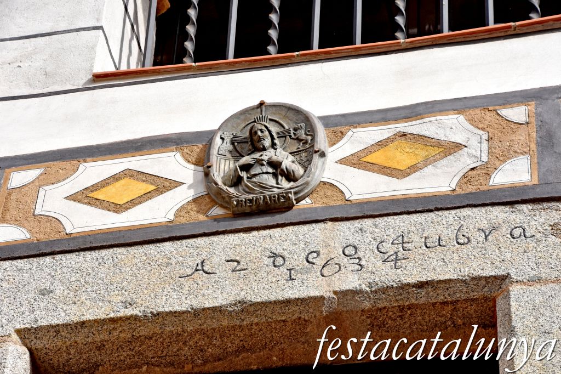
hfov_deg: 14.4
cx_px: 280
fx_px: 2220
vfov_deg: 9.6
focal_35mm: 142
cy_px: 187
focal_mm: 95
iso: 500
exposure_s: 1/640
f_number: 13
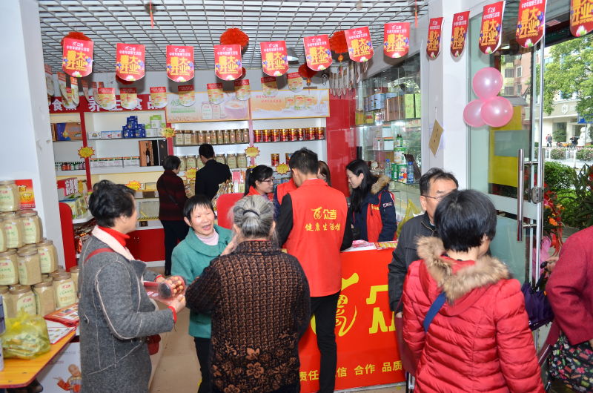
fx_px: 444
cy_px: 196
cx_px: 296
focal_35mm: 27
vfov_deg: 47.7
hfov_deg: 67.5
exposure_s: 1/125
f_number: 3.5
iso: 125
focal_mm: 18
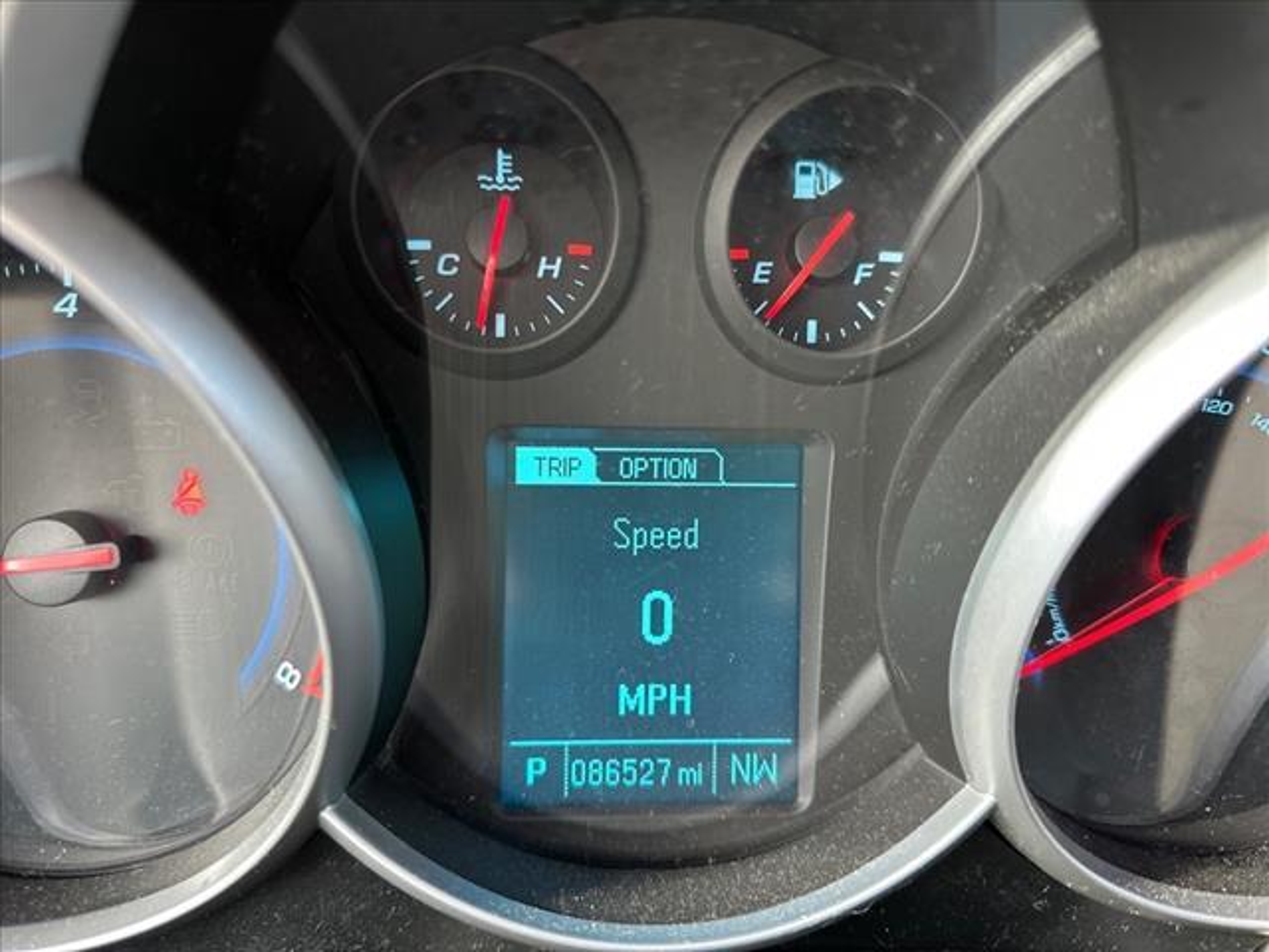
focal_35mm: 24
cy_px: 476
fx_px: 880
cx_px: 634
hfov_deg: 71.6
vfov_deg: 56.8
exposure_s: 1/60
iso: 320
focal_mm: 6.86
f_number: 1.78
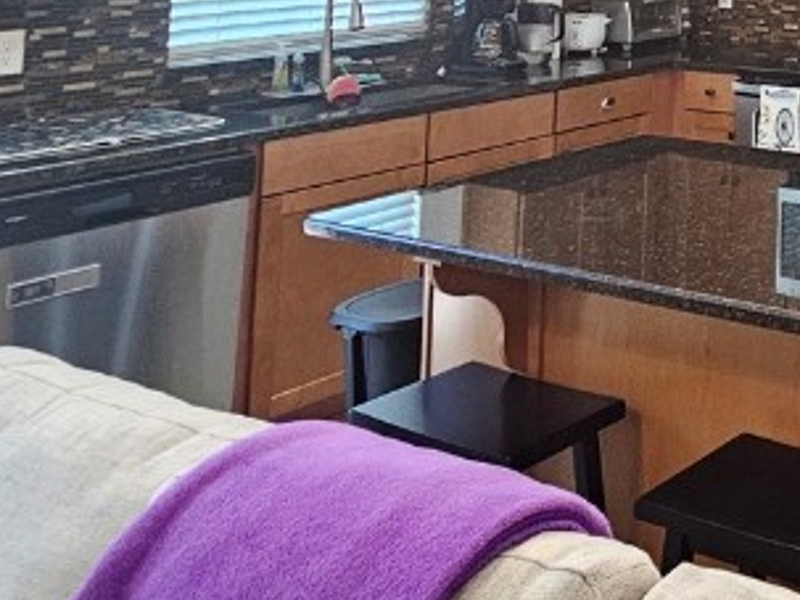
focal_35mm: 44
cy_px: -185
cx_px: 1059
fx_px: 1016
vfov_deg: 27.3
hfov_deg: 31.9
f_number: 2.2
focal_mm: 2.2
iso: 320
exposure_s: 1/60
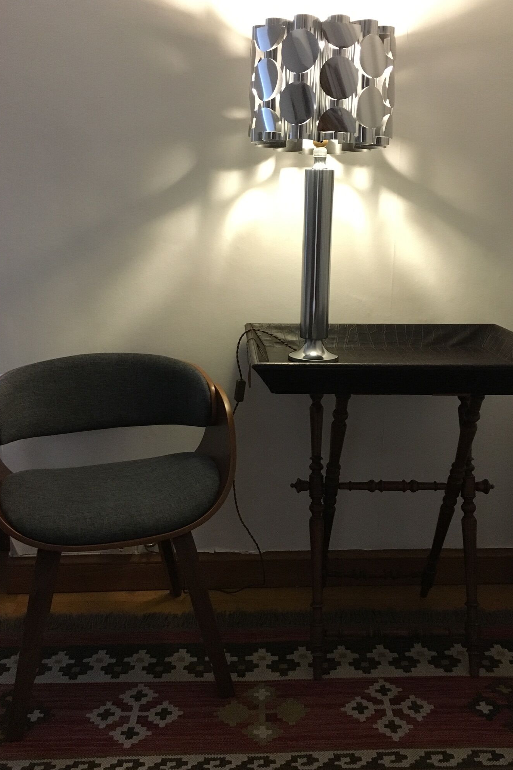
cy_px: 388
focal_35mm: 31
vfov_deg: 60.3
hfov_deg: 42.2
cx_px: 285
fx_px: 663
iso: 250
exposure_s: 1/17
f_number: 2.2
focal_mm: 4.15
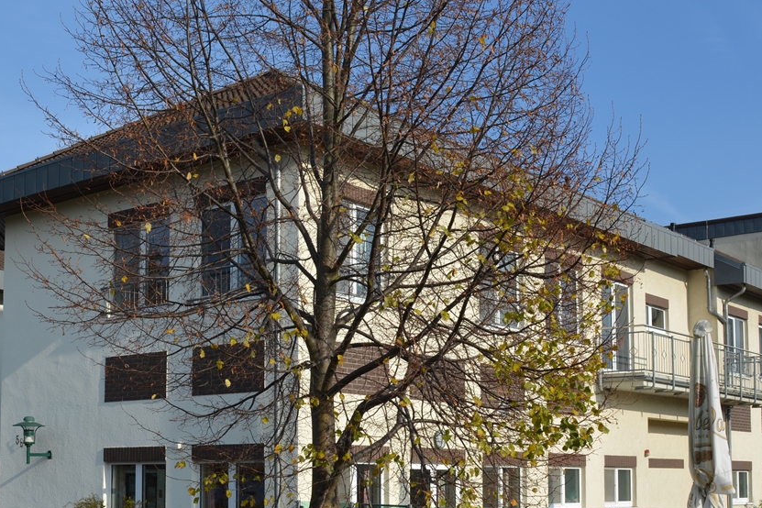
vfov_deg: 25.6
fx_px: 1101
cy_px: 400
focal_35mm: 52
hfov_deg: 37.9
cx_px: 270
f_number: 8
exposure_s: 1/250
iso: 100
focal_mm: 18
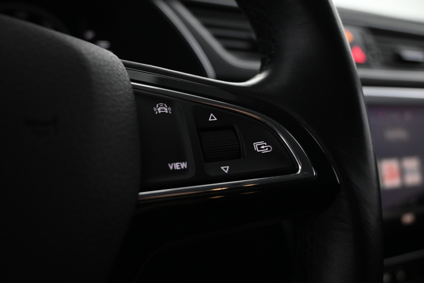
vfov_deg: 39.1
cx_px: 212
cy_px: 142
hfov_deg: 56.1
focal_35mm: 34
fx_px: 397
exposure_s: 1/20
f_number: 4
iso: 1600
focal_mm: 22.5
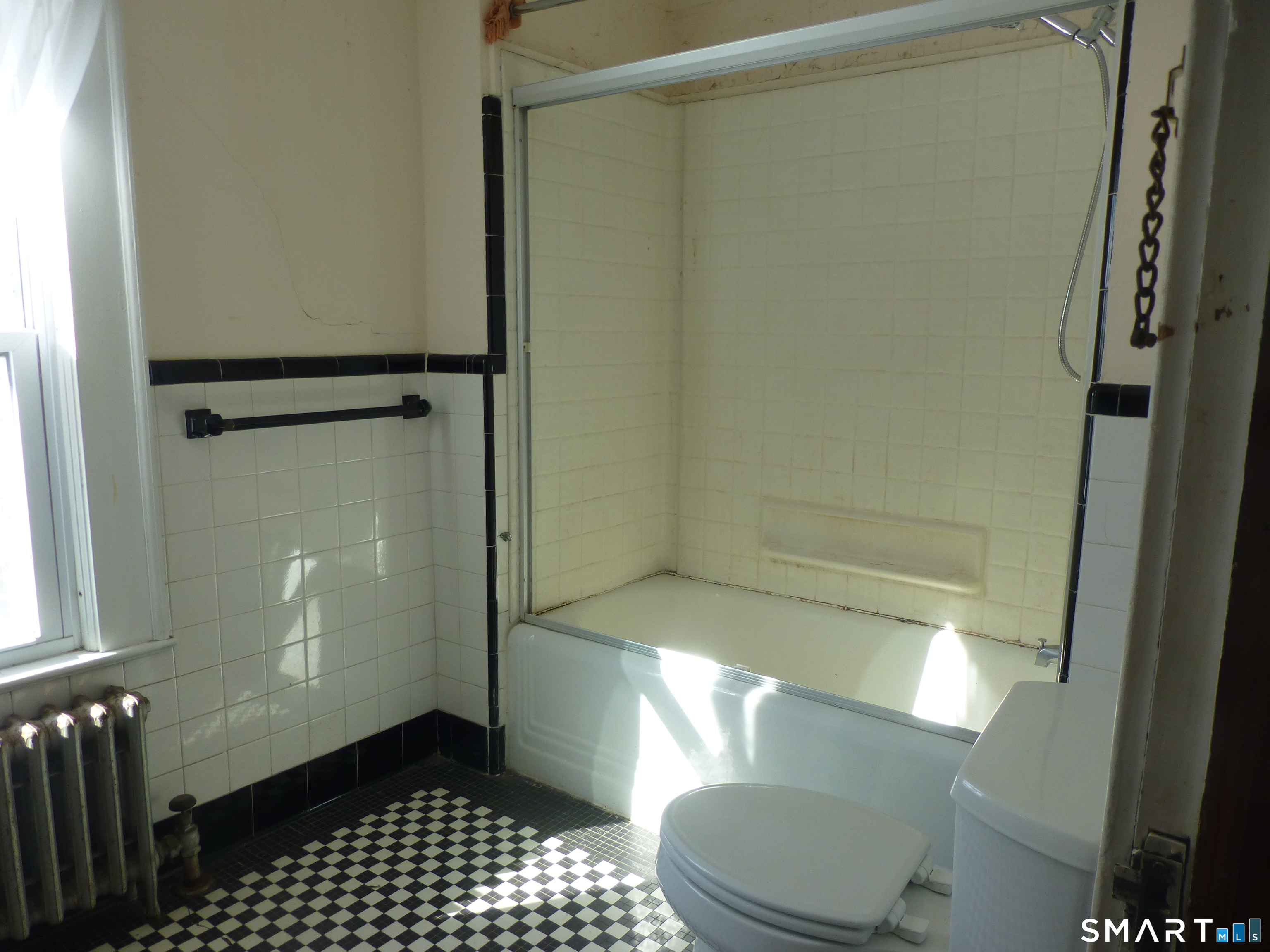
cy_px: 476
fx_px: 881
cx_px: 635
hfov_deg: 71.6
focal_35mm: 24
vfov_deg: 56.8
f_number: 3.3
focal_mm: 4.3
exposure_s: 1/80
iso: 100
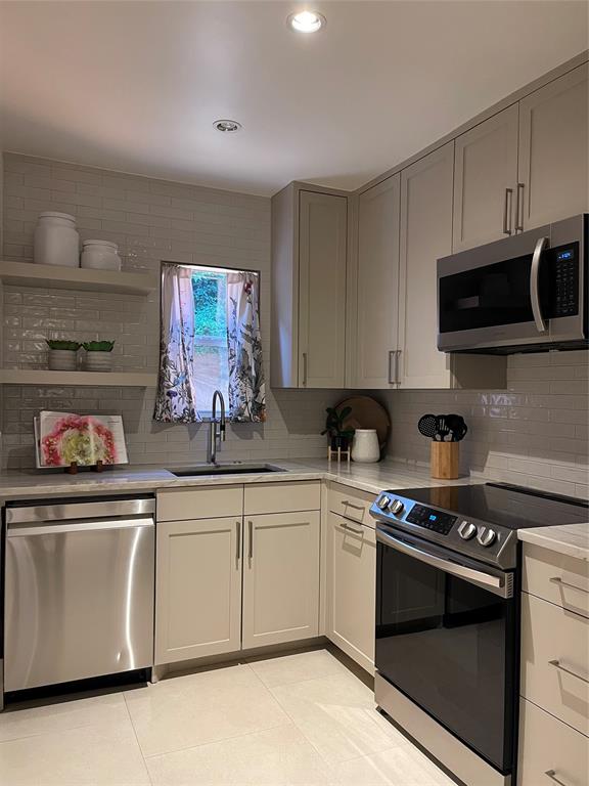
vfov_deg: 69.4
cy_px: 393
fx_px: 567
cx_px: 294
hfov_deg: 54.9
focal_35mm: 25
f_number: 1.6
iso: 400
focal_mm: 5.1
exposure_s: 1/60
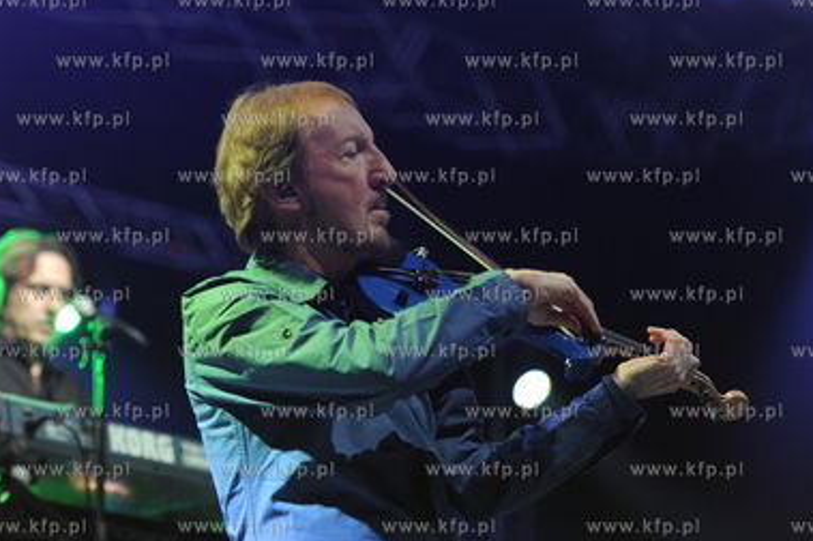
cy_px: 264
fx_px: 2144
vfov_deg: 14.4
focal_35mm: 95
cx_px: 393
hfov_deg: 21.5
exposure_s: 1/320
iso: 3200
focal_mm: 90
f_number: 2.8
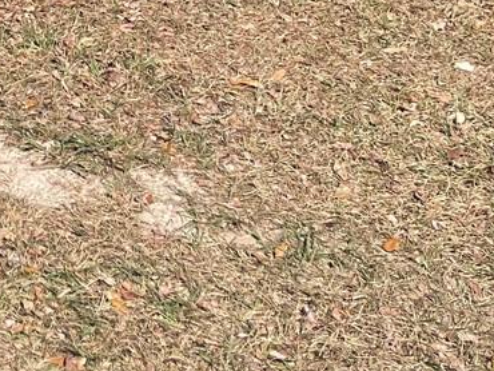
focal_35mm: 108
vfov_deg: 12.1
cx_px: -230
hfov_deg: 16.7
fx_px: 1542
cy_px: -379
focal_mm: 5.1
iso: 32
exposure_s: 1/2433
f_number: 1.6
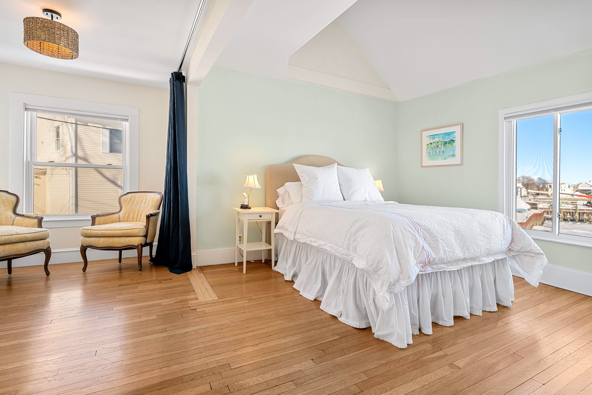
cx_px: 296
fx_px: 280
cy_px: 198
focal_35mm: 17
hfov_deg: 93.3
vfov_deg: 70.4
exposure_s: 1/15
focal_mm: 17
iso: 400
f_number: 8
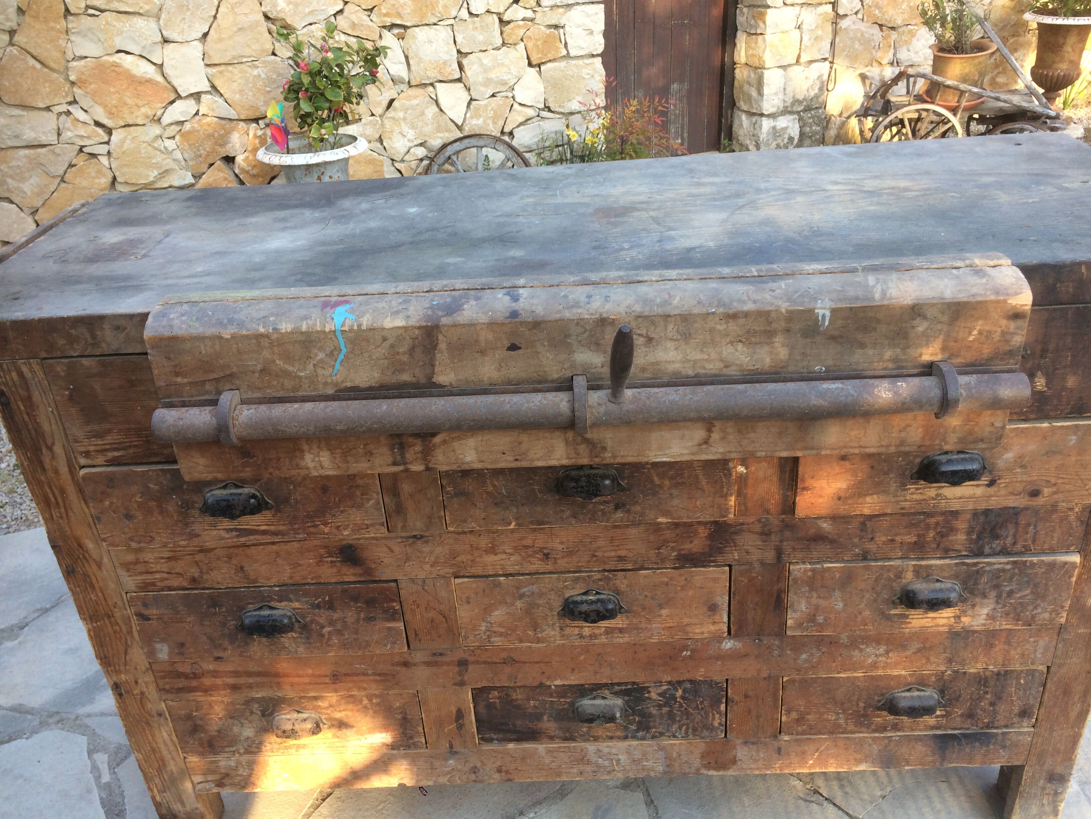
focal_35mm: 29
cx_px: 546
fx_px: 914
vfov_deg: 48.2
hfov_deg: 61.7
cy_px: 410
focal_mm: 4.15
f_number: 2.2
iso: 50
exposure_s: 1/100
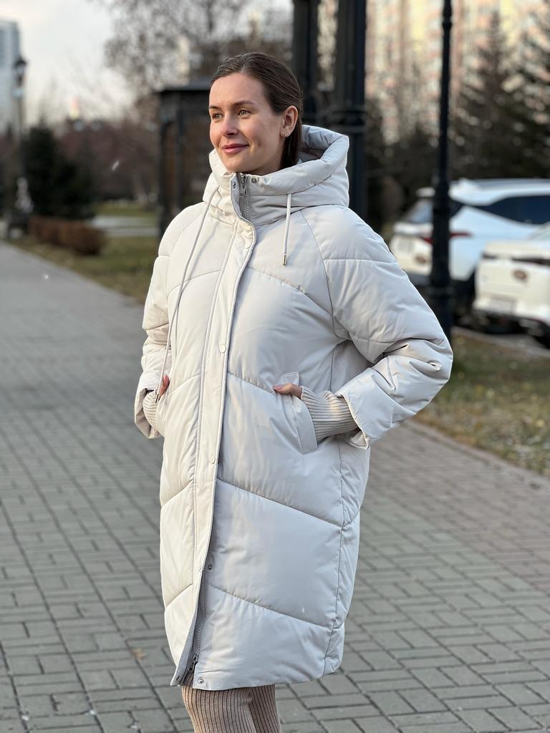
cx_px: 275
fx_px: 1631
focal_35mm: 77
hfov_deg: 19.1
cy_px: 366
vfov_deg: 25.3
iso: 32
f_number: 2.8
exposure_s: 1/121
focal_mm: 9
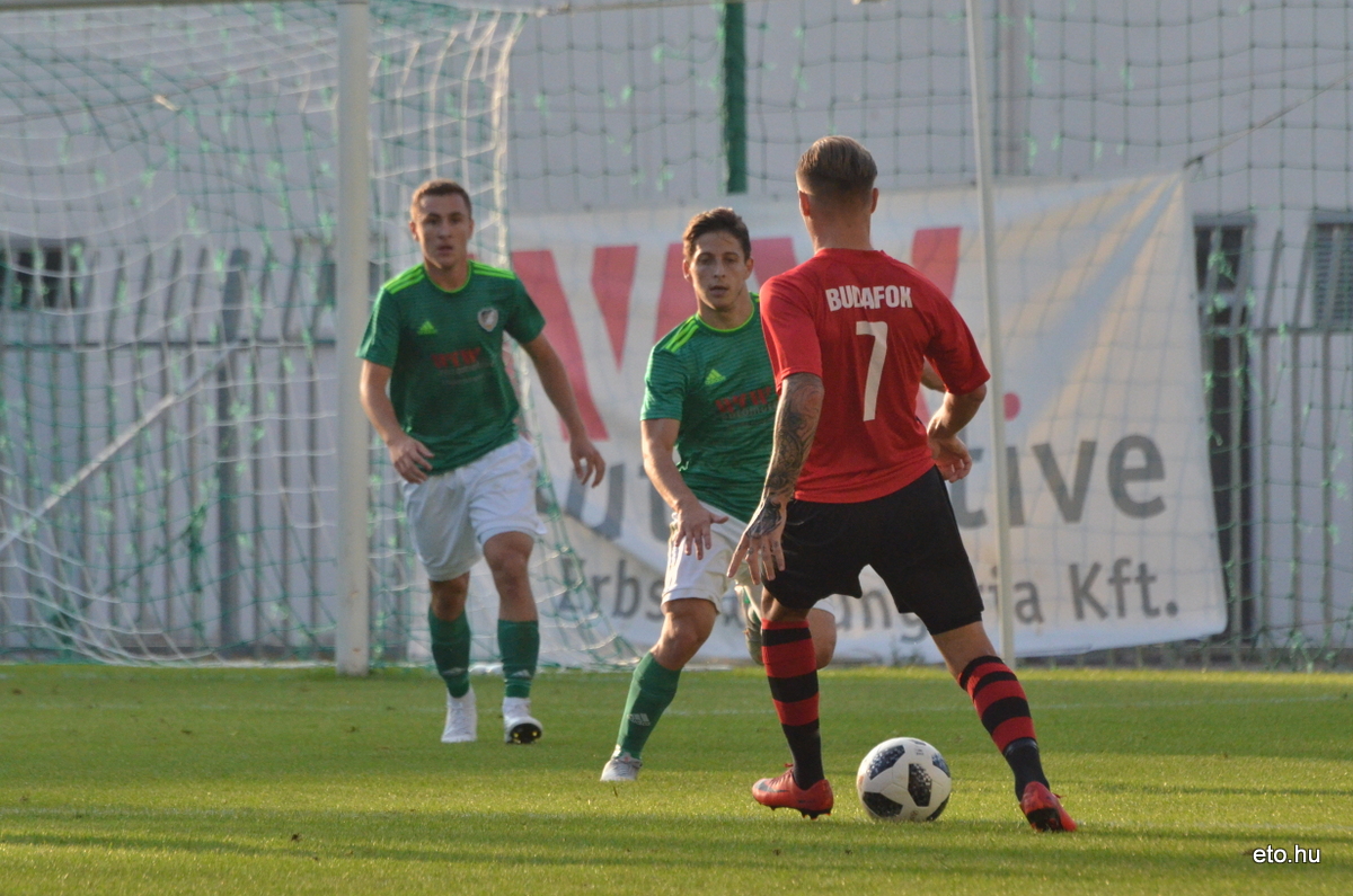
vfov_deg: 3.0
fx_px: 16879
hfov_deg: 4.6
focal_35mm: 450
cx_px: 676
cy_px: 448
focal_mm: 300
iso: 2200
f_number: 8
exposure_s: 1/4000
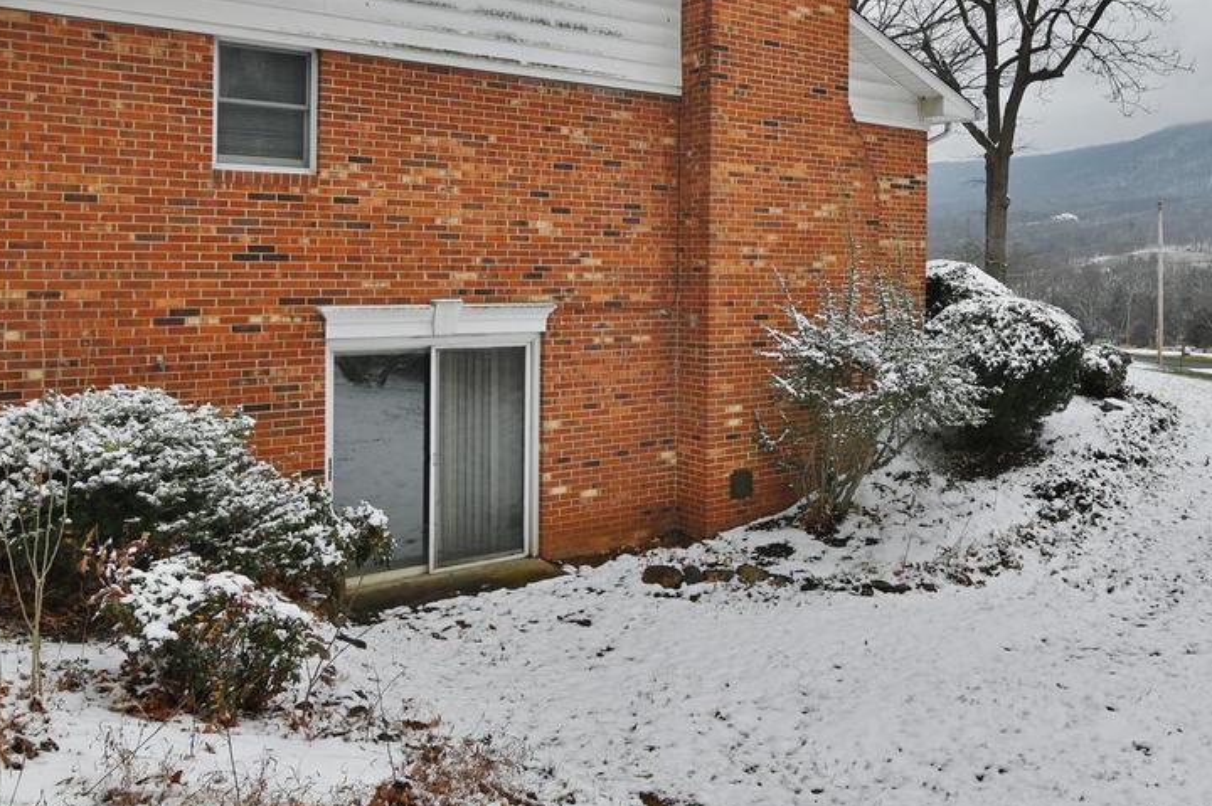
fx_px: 1077
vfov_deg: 40.5
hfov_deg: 55.8
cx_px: 916
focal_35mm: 32
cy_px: 262
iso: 180
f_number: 5.6
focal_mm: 16
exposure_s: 1/250
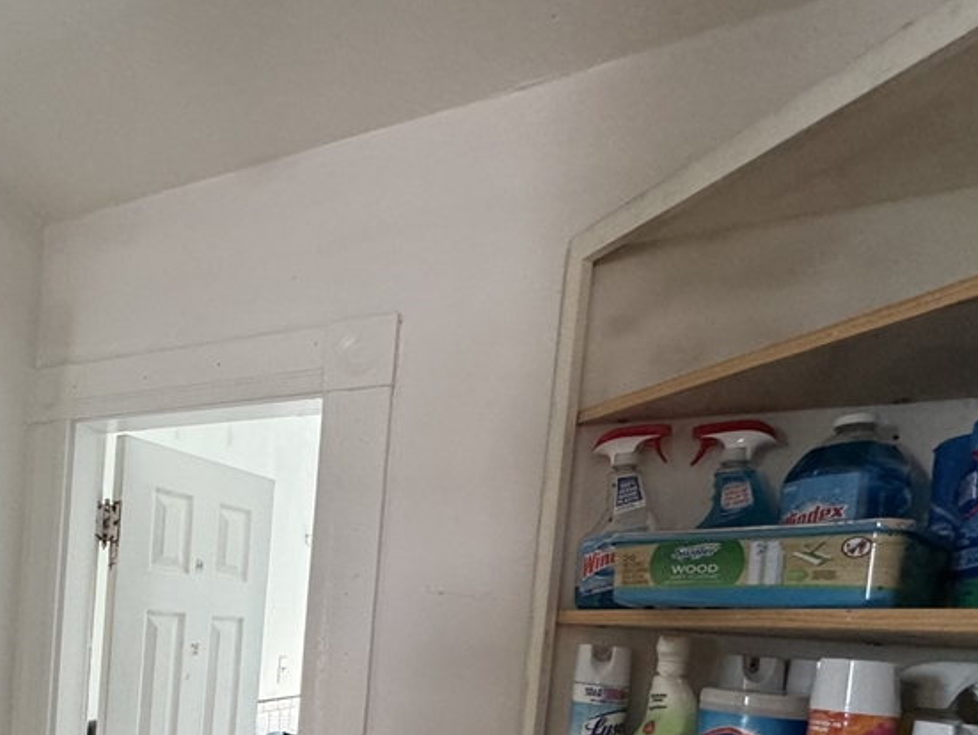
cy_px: 652
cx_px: 149
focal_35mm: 26
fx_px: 735
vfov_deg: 48.0
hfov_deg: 59.9
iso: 320
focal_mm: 2.22
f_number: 2.2
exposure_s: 1/90
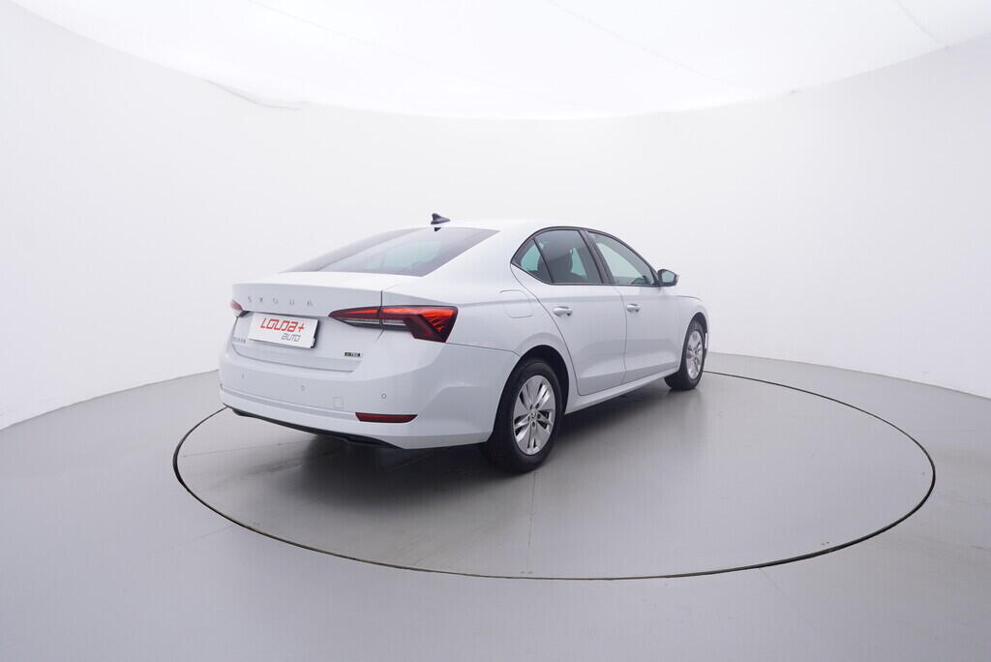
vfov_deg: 56.2
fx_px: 620
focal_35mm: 22
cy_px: 331
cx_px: 496
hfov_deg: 77.3
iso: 200
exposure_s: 1/80
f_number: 5
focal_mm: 15
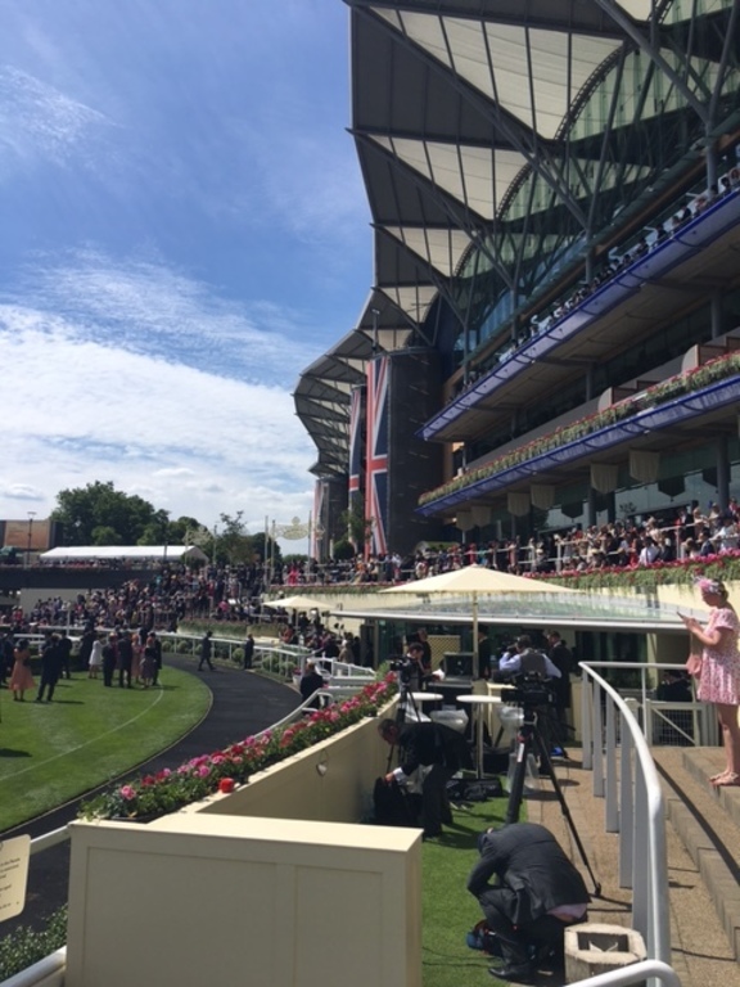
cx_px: 370
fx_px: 827
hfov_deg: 48.2
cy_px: 494
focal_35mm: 29
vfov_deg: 61.7
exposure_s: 1/2849
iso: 25
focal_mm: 4.15
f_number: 2.2
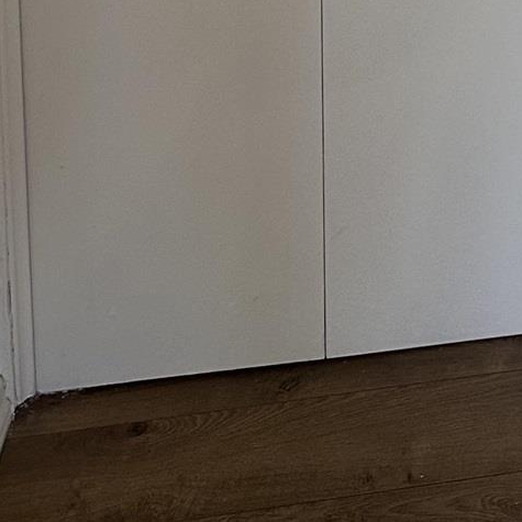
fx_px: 1757
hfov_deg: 15.8
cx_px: 737
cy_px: -690
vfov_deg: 13.2
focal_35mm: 103
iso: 125
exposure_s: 1/60
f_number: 1.78
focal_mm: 6.86
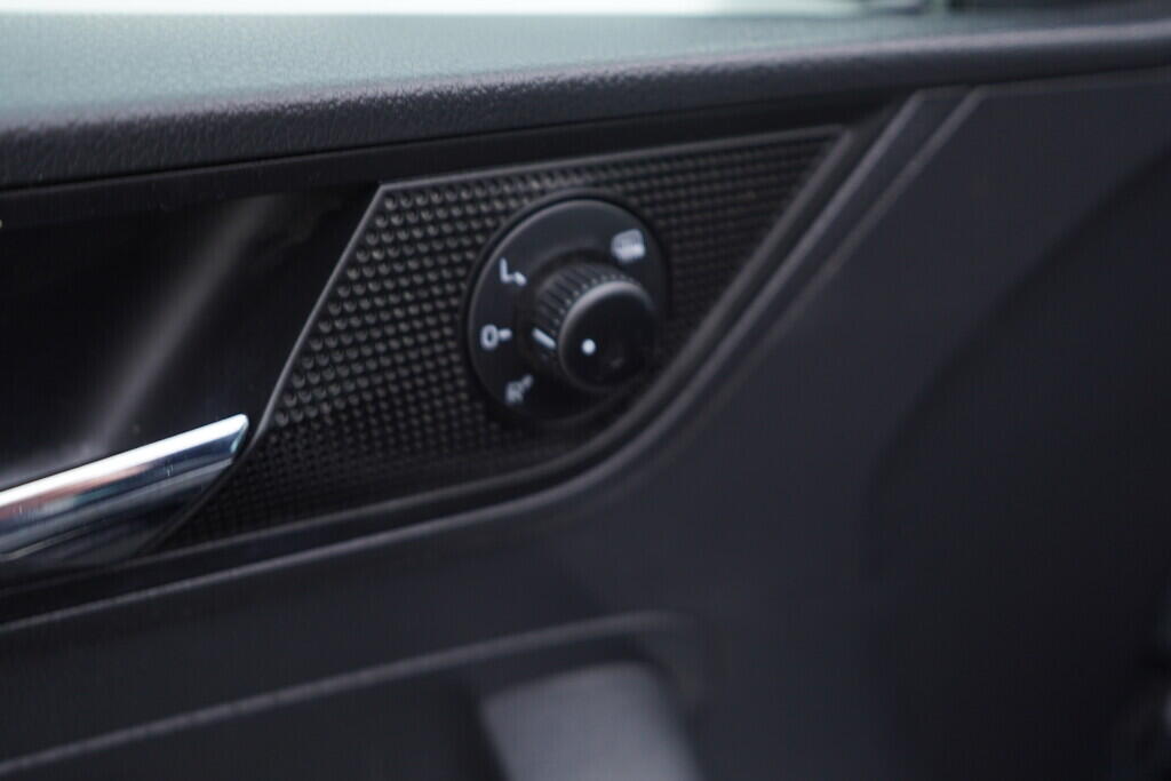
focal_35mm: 36
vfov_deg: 36.9
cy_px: 390
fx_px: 1171
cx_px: 586
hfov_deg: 53.1
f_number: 2.8
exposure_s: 1/40
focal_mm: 24
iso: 125
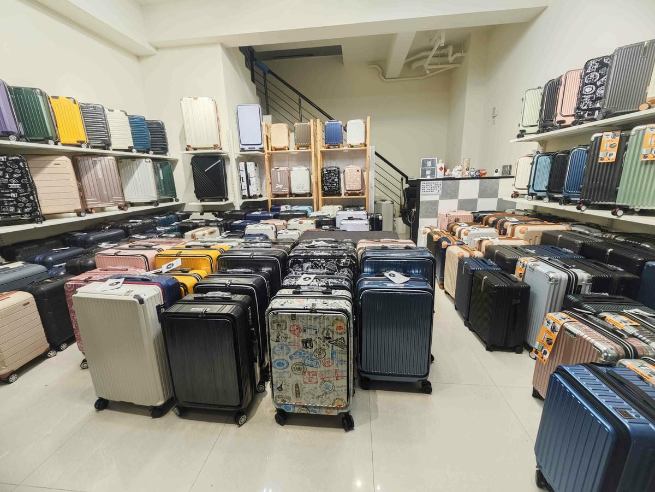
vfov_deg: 85.7
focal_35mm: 14
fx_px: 265
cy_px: 246
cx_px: 328
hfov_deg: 102.1
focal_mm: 2.03
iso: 200
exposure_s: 1/60
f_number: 1.8
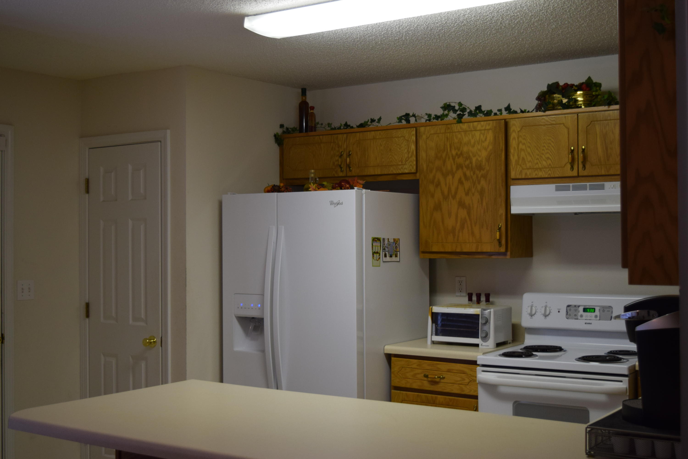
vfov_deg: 28.1
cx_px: 344
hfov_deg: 41.1
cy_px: 230
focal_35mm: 48
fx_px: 917
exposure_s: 1/60
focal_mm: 32
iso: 640
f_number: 4.5
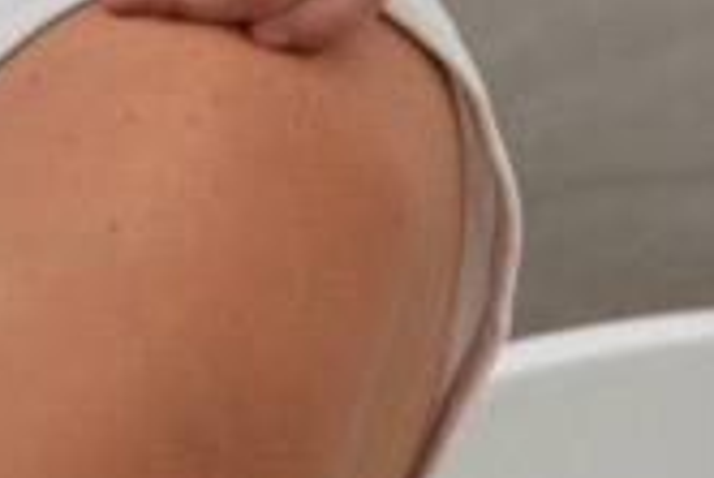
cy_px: -478
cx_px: -624
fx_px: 3097
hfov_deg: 12.0
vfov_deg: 8.4
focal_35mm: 156
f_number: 4
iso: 320
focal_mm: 38
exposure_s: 1/200
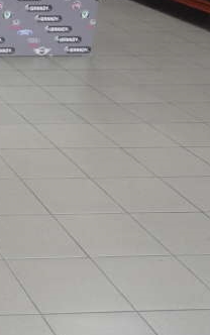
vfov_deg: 25.3
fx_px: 740
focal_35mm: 81
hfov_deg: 13.0
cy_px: 98
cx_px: -268
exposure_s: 1/160
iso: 2000
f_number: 3.5
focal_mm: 16
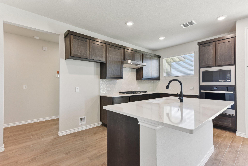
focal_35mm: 18
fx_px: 124
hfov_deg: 90.0
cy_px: 83
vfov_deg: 67.4
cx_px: 124
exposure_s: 1/40
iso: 400
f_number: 8
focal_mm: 18
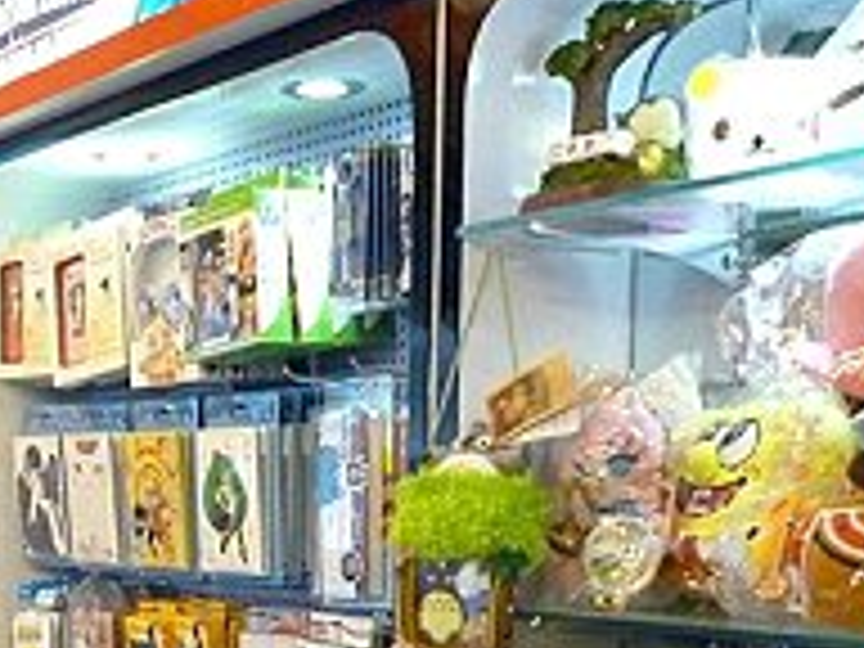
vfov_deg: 19.5
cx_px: 40
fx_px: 1822
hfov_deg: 25.6
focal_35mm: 73
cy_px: 668
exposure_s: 1/40
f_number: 3.1
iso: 800
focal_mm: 5
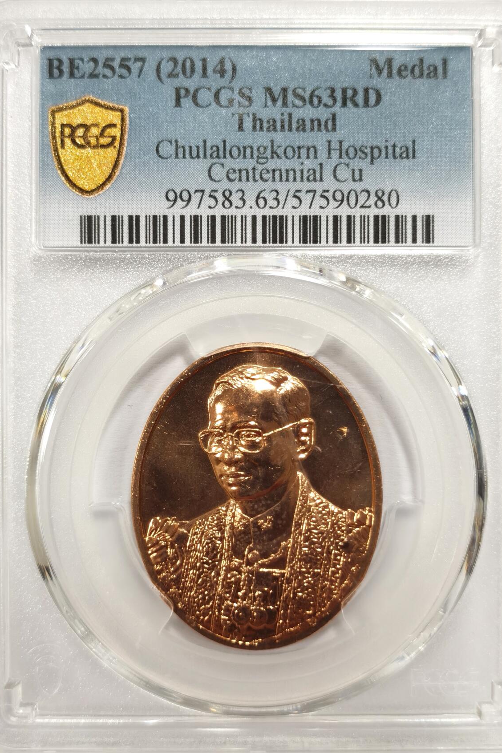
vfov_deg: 33.4
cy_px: 379
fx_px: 1255
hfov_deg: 22.6
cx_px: 257
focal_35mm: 60
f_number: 16
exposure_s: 1/100
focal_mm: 5.56
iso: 125
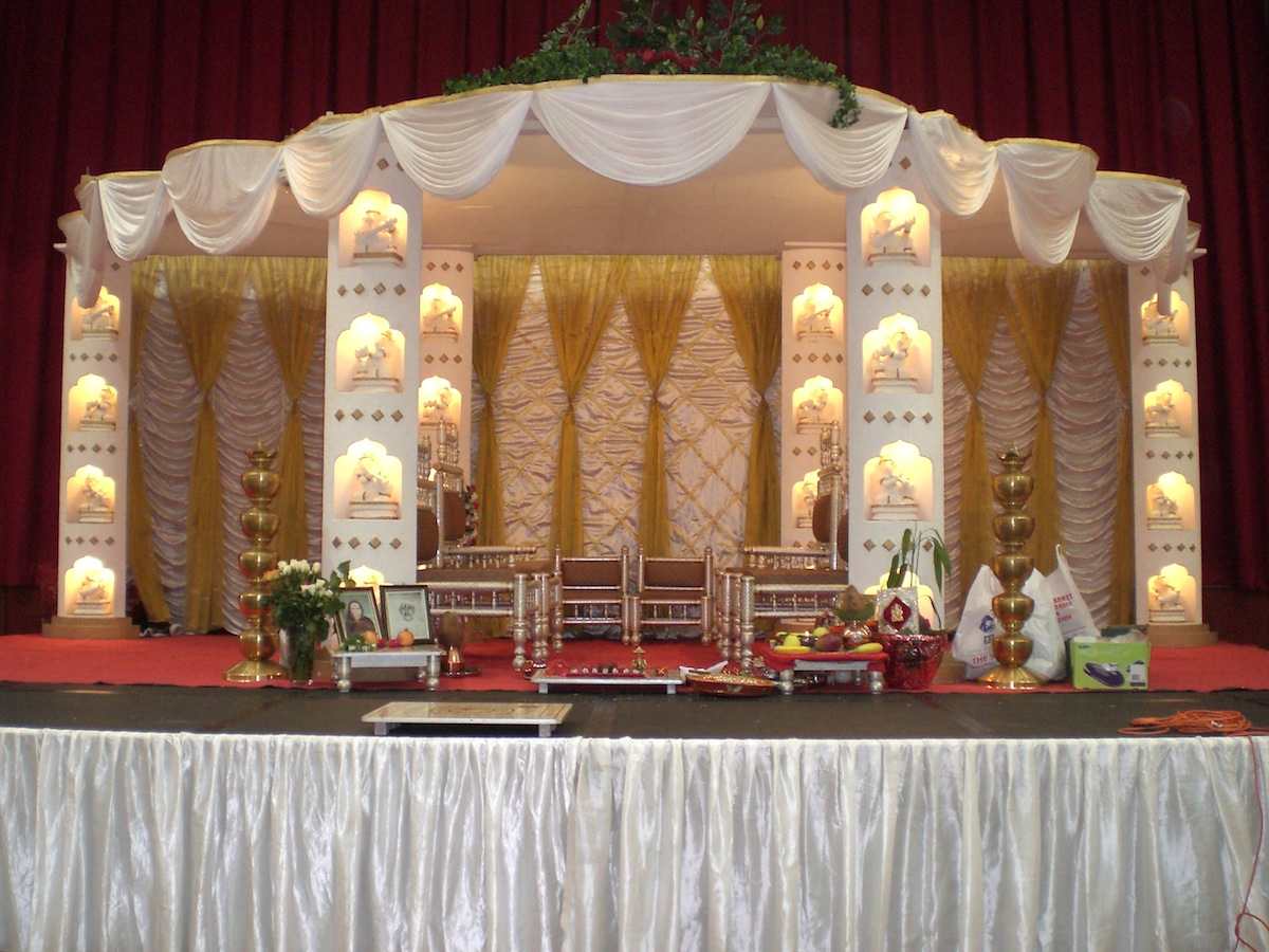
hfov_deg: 49.0
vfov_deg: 37.7
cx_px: 634
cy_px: 476
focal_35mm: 38
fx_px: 1393
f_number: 3.1
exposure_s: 1/60
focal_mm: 6.3
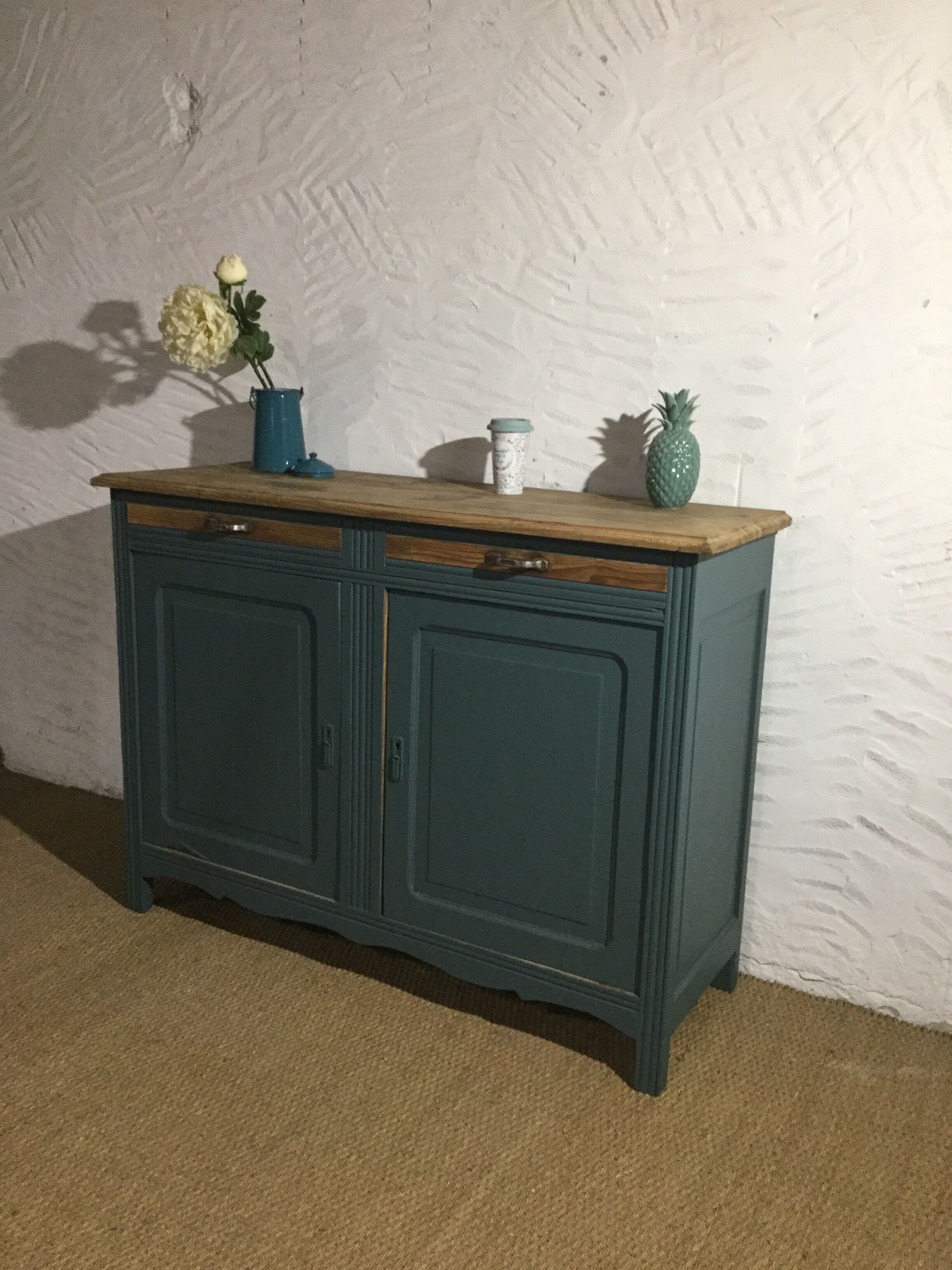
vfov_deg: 58.4
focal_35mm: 31
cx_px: 476
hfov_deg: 45.4
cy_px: 635
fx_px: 1137
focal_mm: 3.3
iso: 200
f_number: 2.4
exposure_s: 1/33
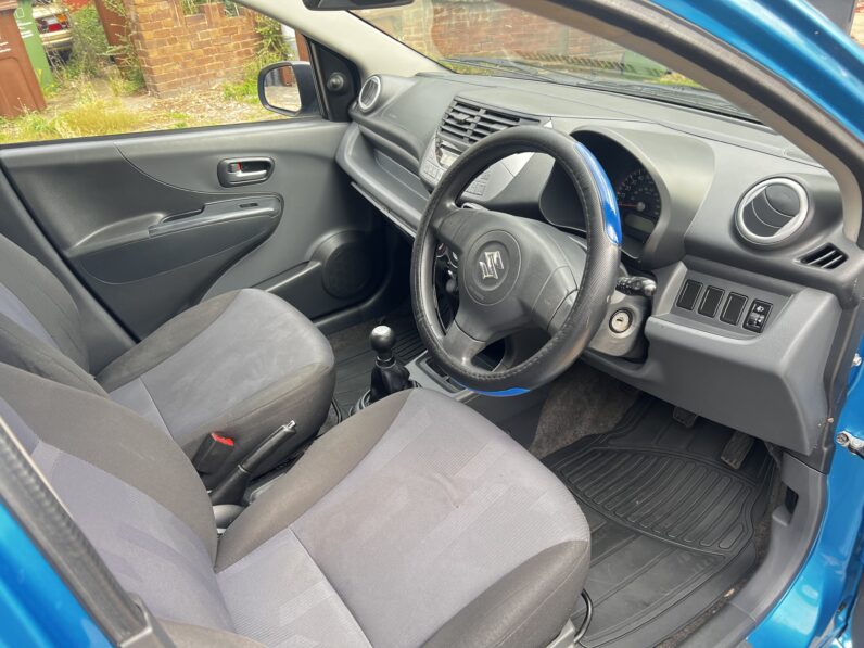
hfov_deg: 67.3
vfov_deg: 53.1
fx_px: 649
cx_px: 432
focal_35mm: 26
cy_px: 324
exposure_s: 1/121
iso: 80
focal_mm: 5.7
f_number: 1.5
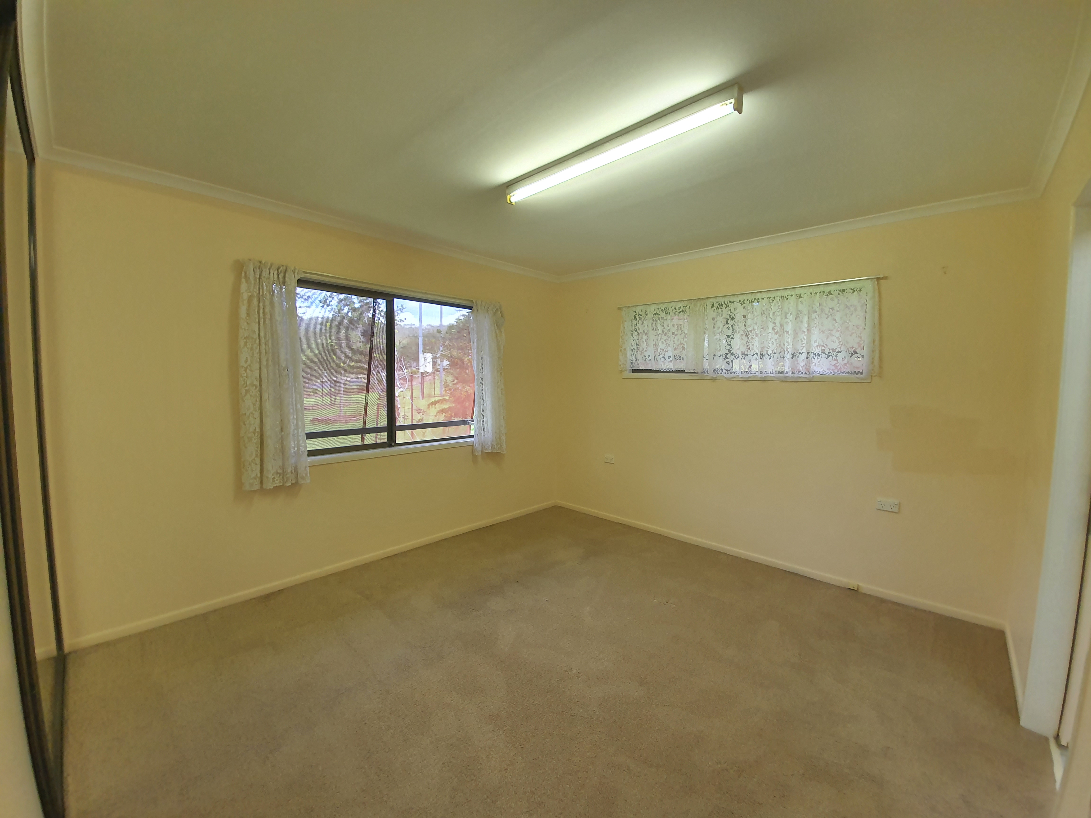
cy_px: 409
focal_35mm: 13
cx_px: 546
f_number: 2.2
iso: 200
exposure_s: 1/50
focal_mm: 1.8
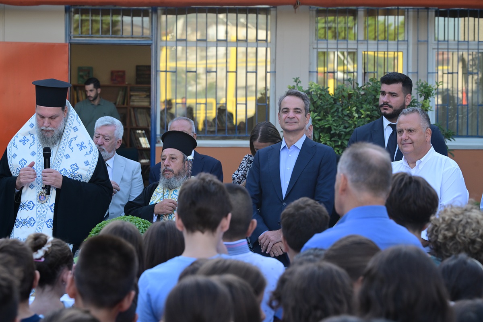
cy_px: 161
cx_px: 242
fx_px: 1543
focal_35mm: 115
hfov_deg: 17.8
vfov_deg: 11.9
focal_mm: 115
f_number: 7.1
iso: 640
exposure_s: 1/320
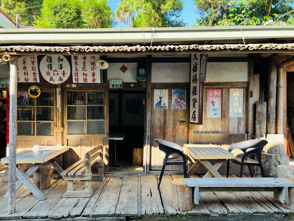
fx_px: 221
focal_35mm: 26
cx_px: 147
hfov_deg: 67.3
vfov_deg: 53.1
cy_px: 110
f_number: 1.5
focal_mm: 5.7
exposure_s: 1/240
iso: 50
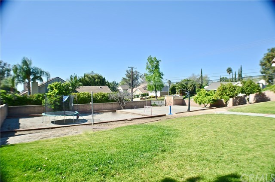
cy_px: 91
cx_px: 138
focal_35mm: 30
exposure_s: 1/1000
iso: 100
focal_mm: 20
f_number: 3.8
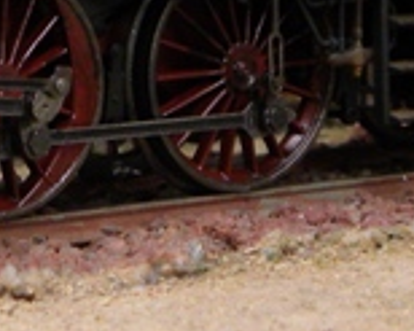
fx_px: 3074
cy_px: 94
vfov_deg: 6.2
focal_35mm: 251
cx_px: 0
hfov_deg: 7.7
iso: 177
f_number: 3.5
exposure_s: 1/70.7
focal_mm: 9.2
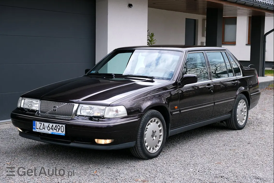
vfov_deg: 21.2
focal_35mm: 64
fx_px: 487
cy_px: 92
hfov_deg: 31.4
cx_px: 137
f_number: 5.6
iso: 320
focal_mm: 42.5
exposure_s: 1/340
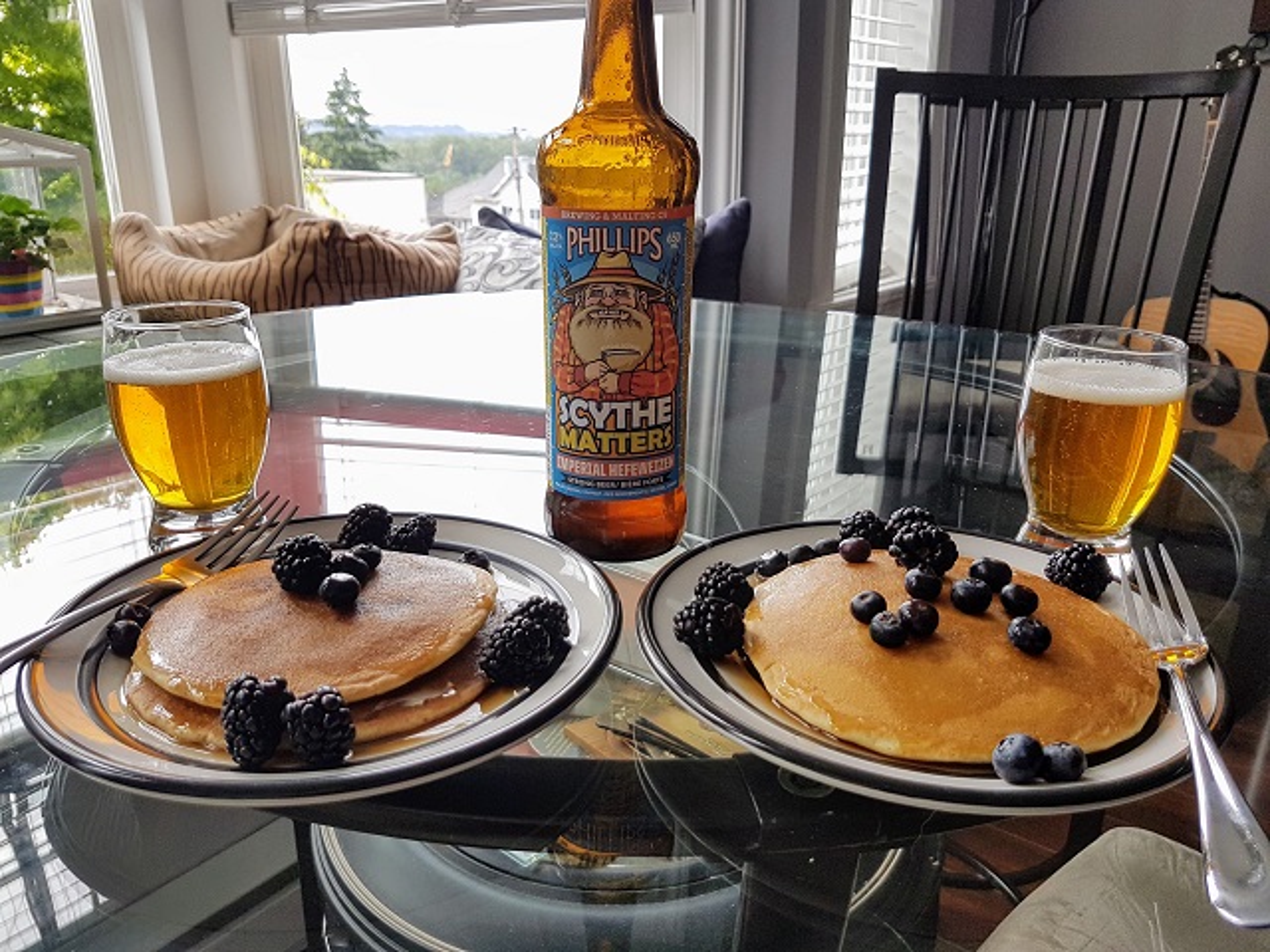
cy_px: 476
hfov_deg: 67.3
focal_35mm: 26
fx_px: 954
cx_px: 635
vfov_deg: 53.1
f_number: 1.7
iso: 40
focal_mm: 4.2
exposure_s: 1/239
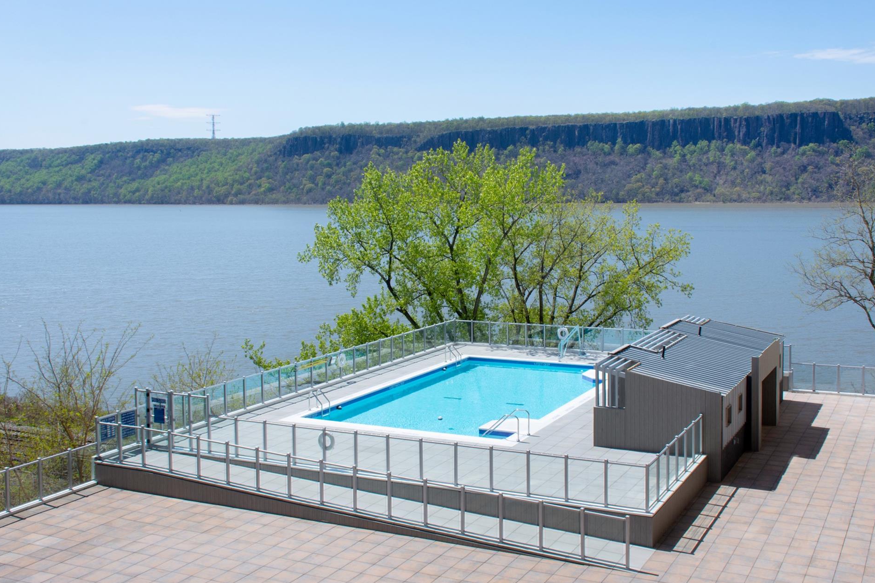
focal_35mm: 39
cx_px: 450
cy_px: 294
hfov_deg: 49.5
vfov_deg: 34.2
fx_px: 948
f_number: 14
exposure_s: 1/250
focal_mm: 24
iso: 400
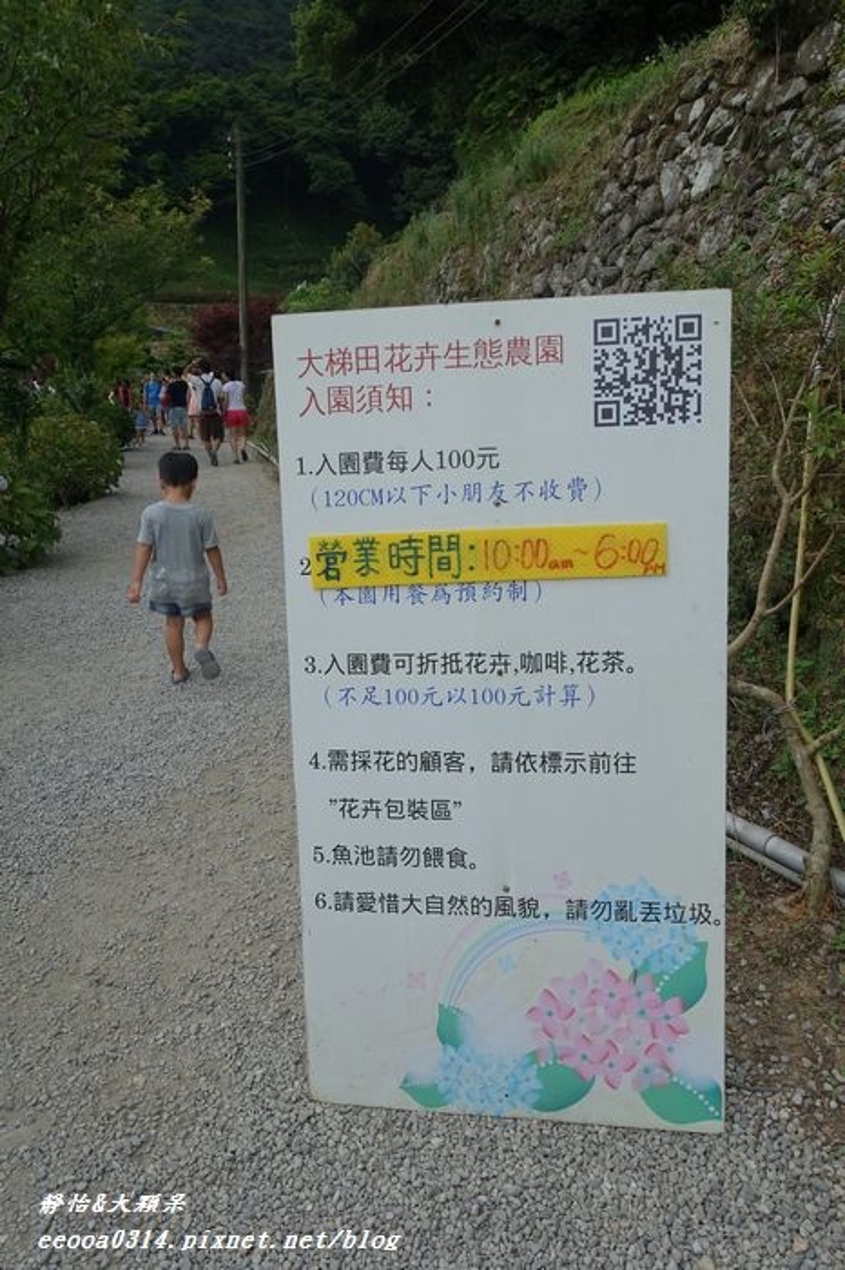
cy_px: 635
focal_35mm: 24
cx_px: 422
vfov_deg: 73.8
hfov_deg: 53.1
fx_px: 846
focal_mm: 8.8
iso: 125
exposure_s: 1/125
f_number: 4
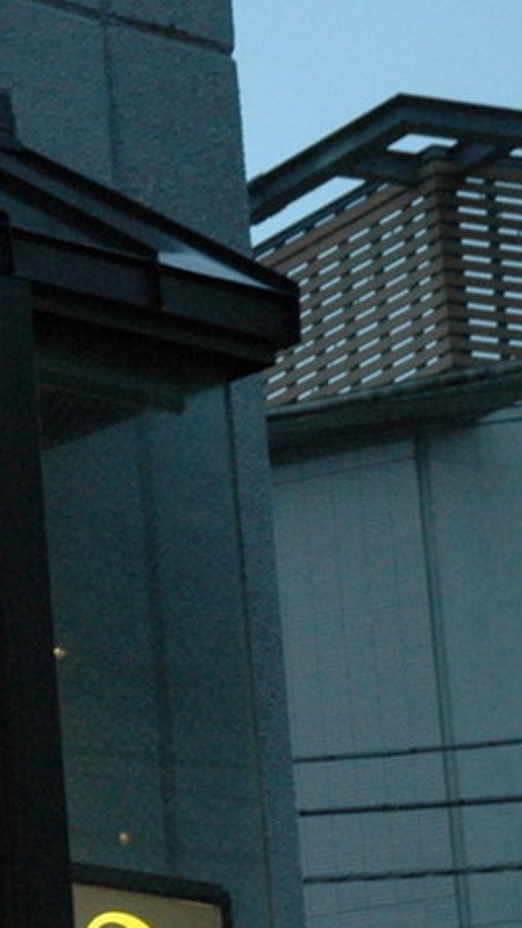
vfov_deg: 10.1
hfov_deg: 5.5
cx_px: -740
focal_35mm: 213
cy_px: 729
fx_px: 5243
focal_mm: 38
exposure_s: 1/60
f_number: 4.2
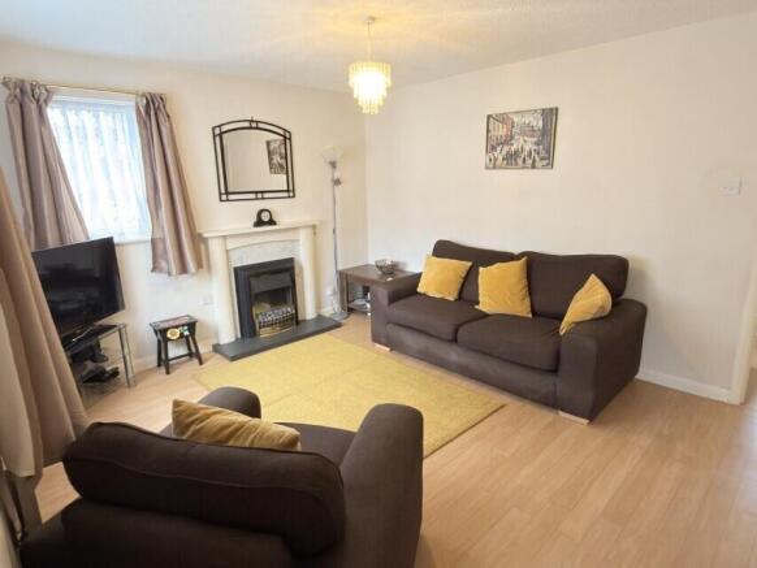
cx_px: 378
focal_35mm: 20
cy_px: 284
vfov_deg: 66.0
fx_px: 438
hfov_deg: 81.7
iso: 160
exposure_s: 1/25
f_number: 2.2
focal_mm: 2.22
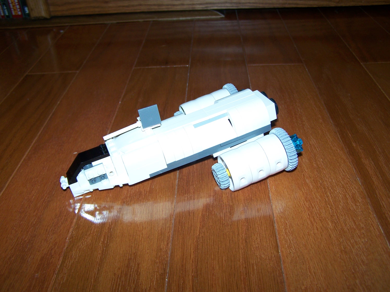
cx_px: 195
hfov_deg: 49.0
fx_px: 428
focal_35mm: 38
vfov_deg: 37.7
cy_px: 146
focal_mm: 6.3
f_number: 2.8
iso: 80
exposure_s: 1/60
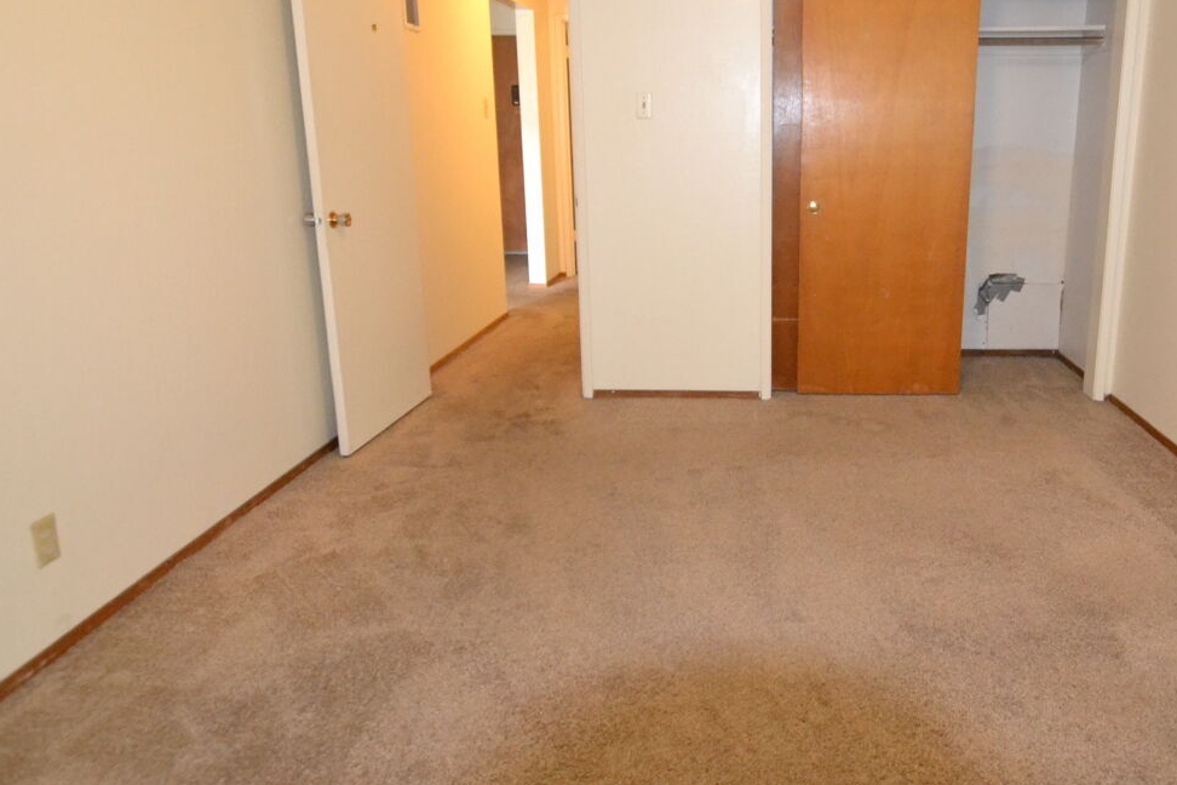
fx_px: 817
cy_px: 320
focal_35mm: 25
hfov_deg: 70.1
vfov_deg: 51.0
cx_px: 751
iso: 2800
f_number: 3.5
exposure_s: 1/60
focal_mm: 10
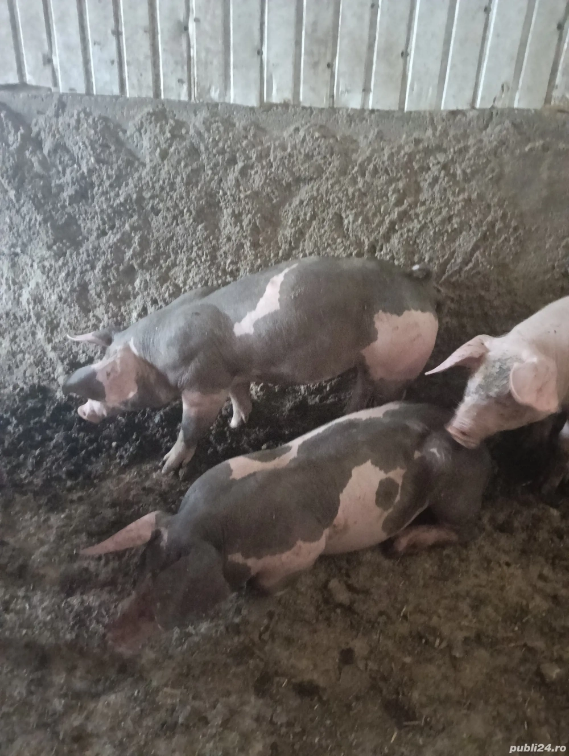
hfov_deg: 51.5
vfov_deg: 65.2
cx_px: 284
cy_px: 378
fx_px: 590
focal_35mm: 27
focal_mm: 3.98
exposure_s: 1/14.3
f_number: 1.8
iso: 3200
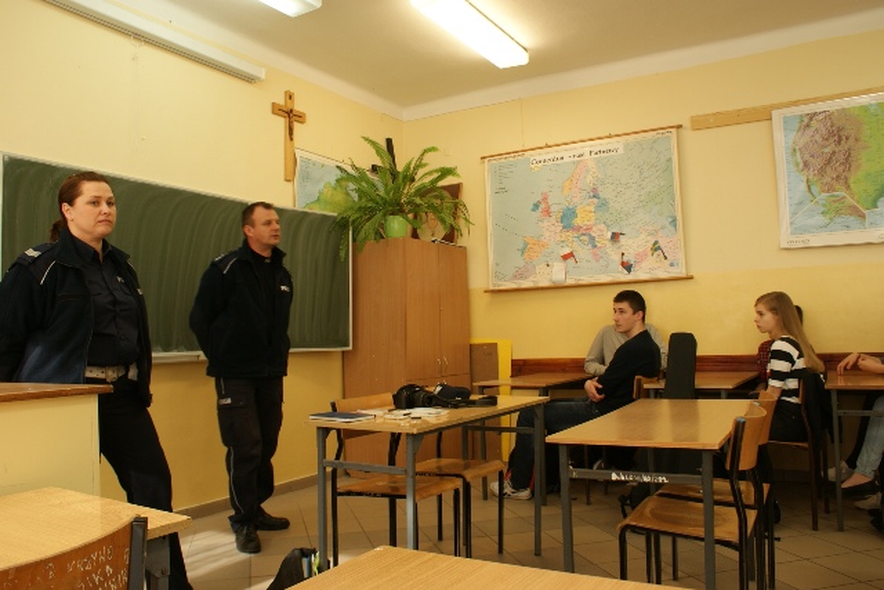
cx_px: 442
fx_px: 663
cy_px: 295
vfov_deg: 48.0
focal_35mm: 27
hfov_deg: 67.4
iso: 100
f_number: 5.6
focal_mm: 18
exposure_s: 1/13
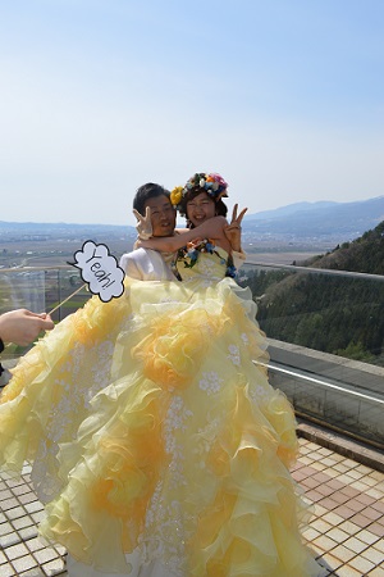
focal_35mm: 30
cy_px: 288
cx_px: 192
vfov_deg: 61.9
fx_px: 480
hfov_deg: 43.6
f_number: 10
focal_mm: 20
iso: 100
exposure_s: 1/200
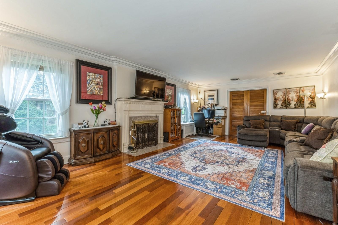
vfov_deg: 77.3
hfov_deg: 100.4
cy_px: 112
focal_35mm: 15
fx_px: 141
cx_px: 169
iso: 640
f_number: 14
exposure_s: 1/5
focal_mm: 15
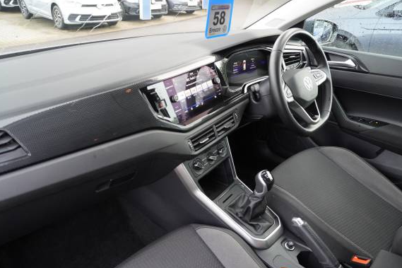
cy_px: 148
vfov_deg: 47.8
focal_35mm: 27
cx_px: 212
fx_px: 301
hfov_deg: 67.4
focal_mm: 16
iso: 1600
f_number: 4
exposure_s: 1/200
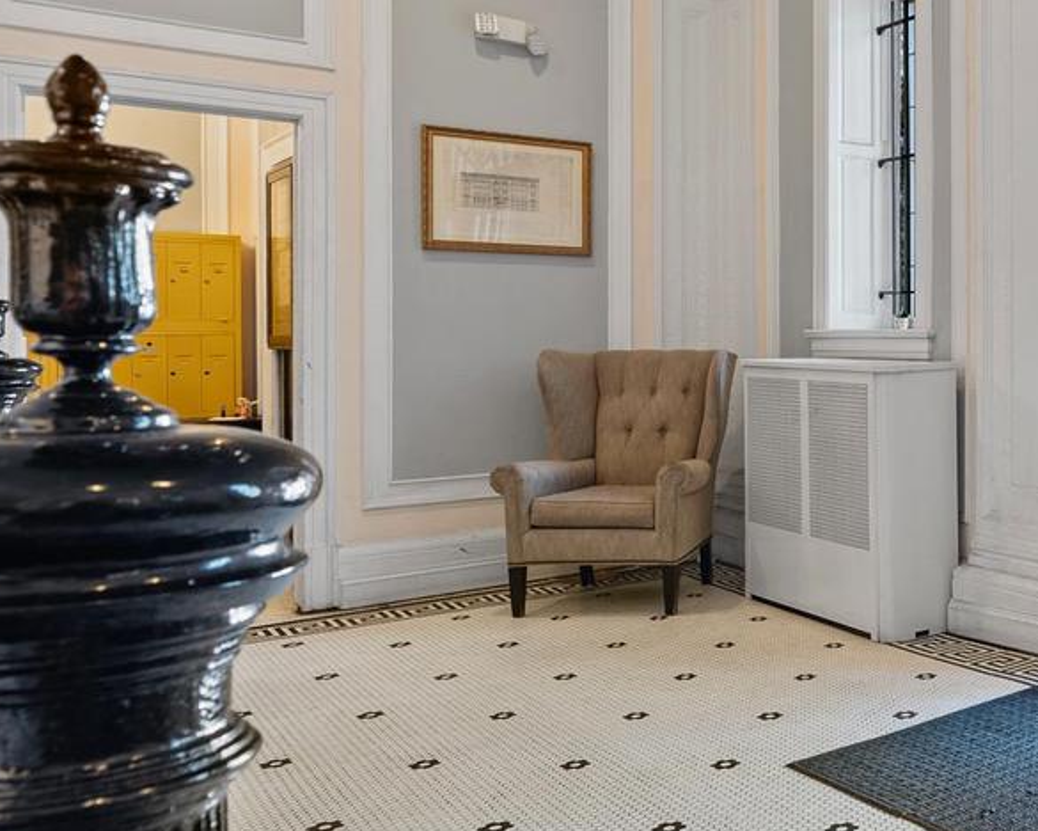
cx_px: 1136
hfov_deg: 40.1
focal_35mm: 37
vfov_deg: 40.1
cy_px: 397
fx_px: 1137
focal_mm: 16
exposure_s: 2.5
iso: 200
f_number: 8
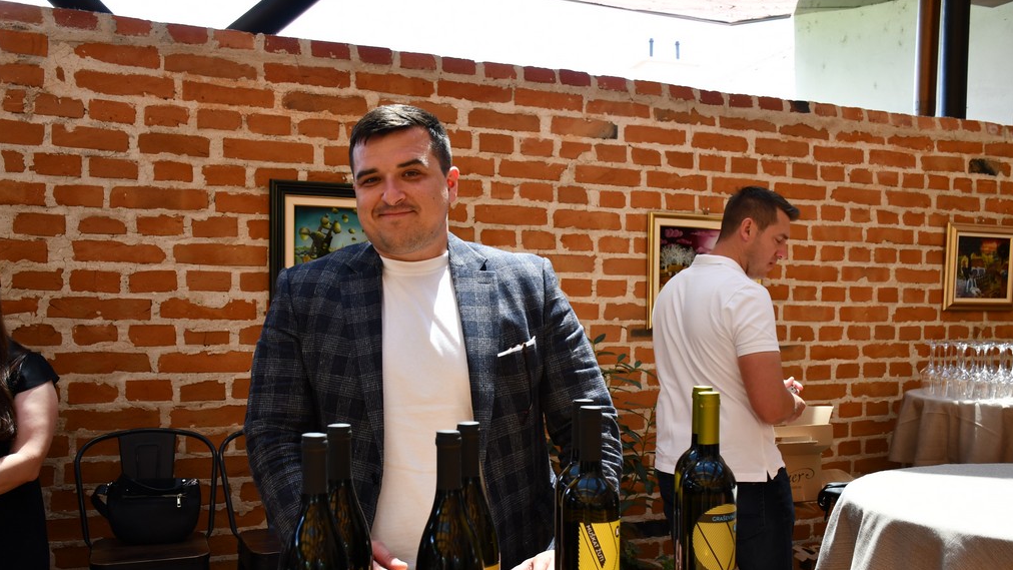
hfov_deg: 56.6
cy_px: 339
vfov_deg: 33.6
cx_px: 501
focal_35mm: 35
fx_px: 940
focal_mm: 22
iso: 400
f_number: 4.5
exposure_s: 1/250
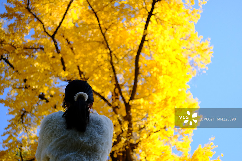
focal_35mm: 35
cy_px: 80
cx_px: 121
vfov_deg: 37.8
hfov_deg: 54.4
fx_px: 235
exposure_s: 1/32000
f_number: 1.8
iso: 3200
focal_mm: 23
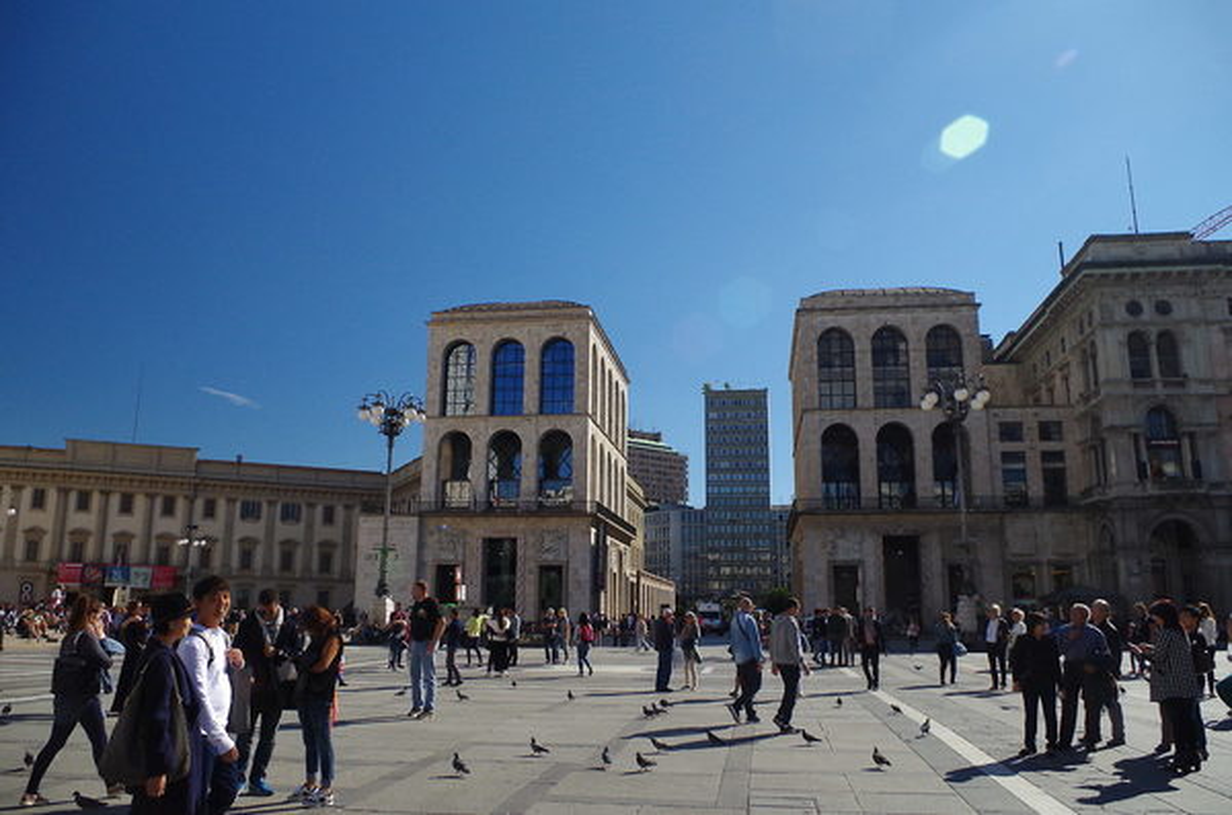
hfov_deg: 67.5
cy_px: 408
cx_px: 616
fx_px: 922
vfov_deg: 47.7
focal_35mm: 27
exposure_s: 1/800
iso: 1000
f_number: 8
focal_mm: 18
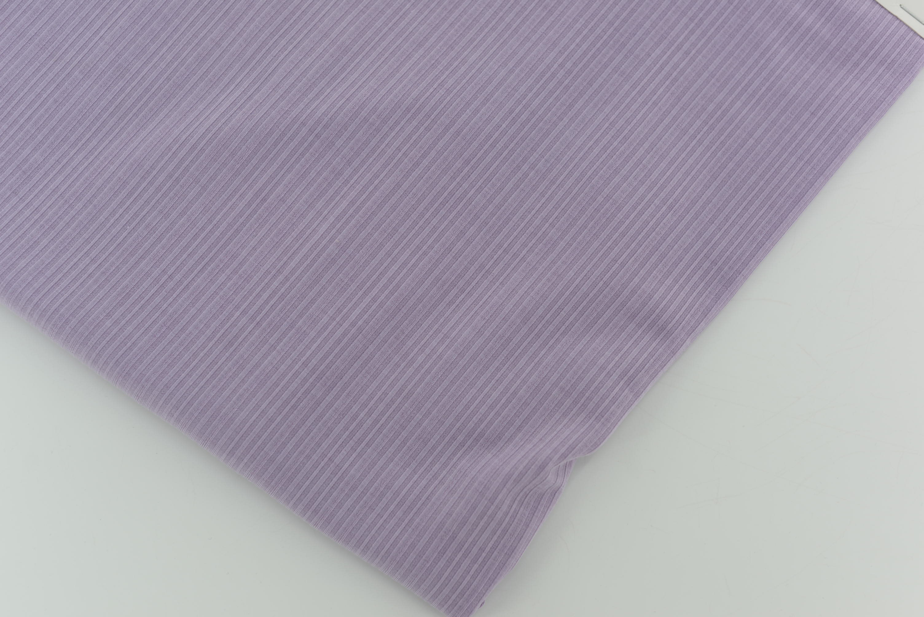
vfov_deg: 27.0
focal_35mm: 50
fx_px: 1284
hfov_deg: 39.6
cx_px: 462
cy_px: 308
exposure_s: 1/200
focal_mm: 50
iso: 100
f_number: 3.5
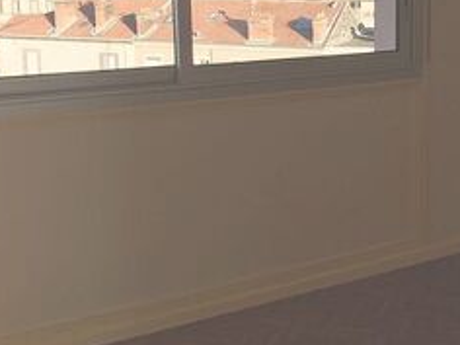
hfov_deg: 31.2
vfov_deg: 24.5
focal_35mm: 59
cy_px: 76
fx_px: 784
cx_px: 415
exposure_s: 1/471
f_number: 2.2
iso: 32
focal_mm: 4.15
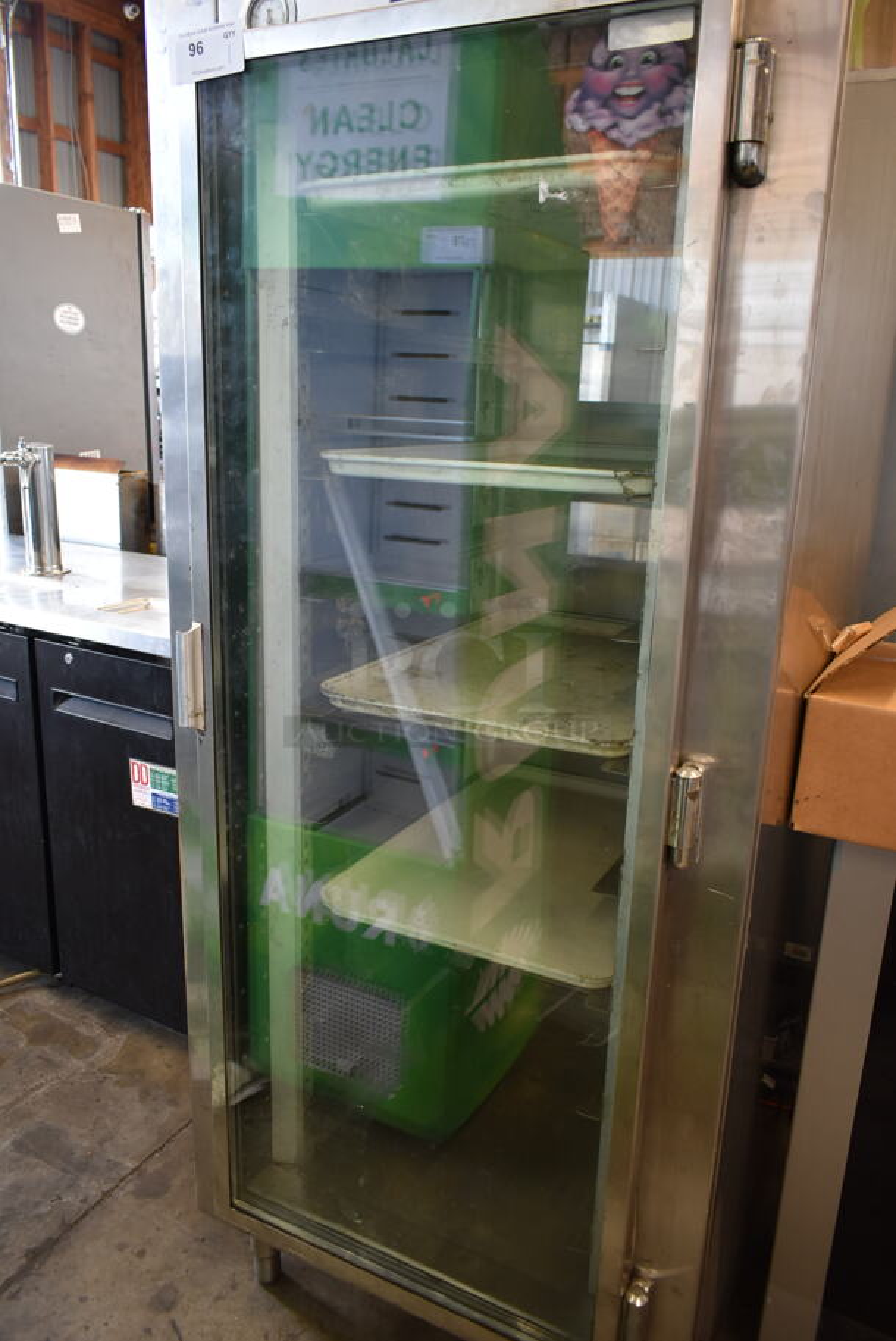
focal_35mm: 27
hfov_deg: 48.0
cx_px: 448
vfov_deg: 67.3
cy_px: 670
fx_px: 1006
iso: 450
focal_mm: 18
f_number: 3.5
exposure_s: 1/30
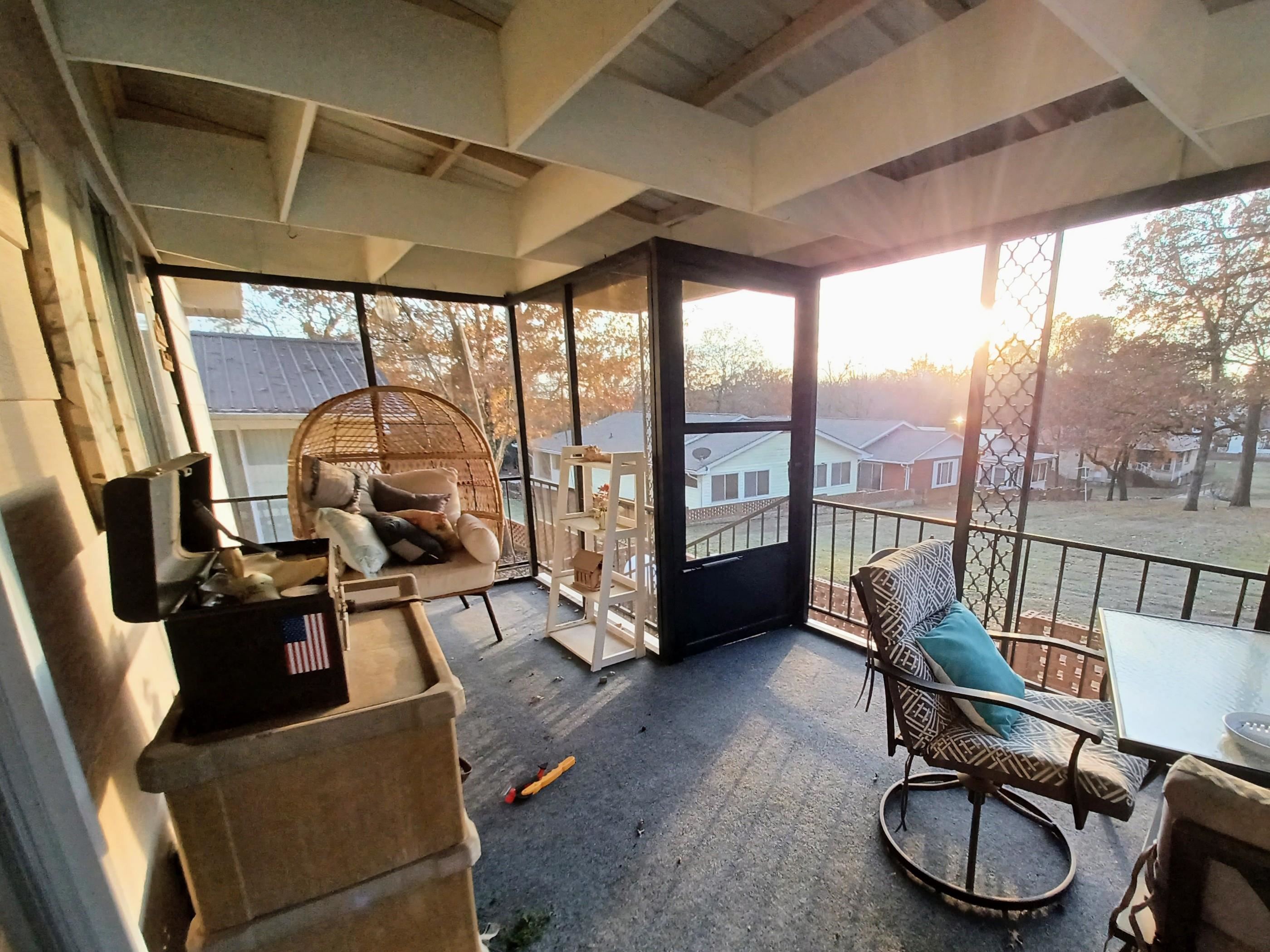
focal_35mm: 13
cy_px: 476
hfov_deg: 106.2
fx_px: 477
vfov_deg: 89.9
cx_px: 635
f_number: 2.2
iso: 100
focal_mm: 1.42
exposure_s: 1/120
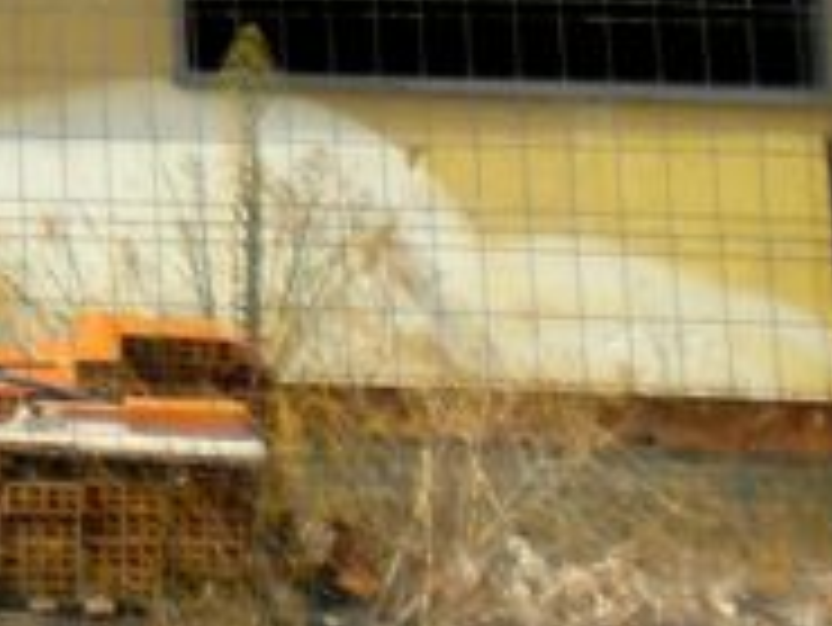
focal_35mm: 208
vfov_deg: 6.5
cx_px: -1232
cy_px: -1223
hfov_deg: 8.6
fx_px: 5003
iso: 80
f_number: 4.6
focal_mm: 6.3
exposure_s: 1/758
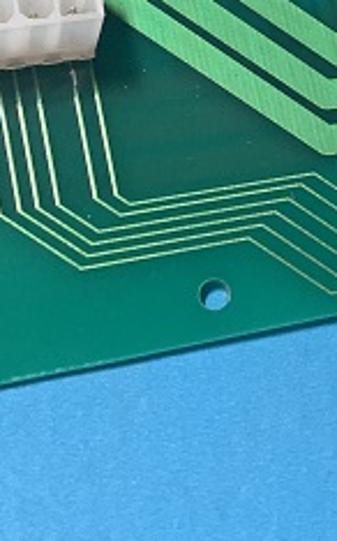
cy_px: 103
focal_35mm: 95
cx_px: 382
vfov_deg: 21.6
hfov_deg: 13.4
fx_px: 1398
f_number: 1.8
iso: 320
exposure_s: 1/60
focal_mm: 4.25
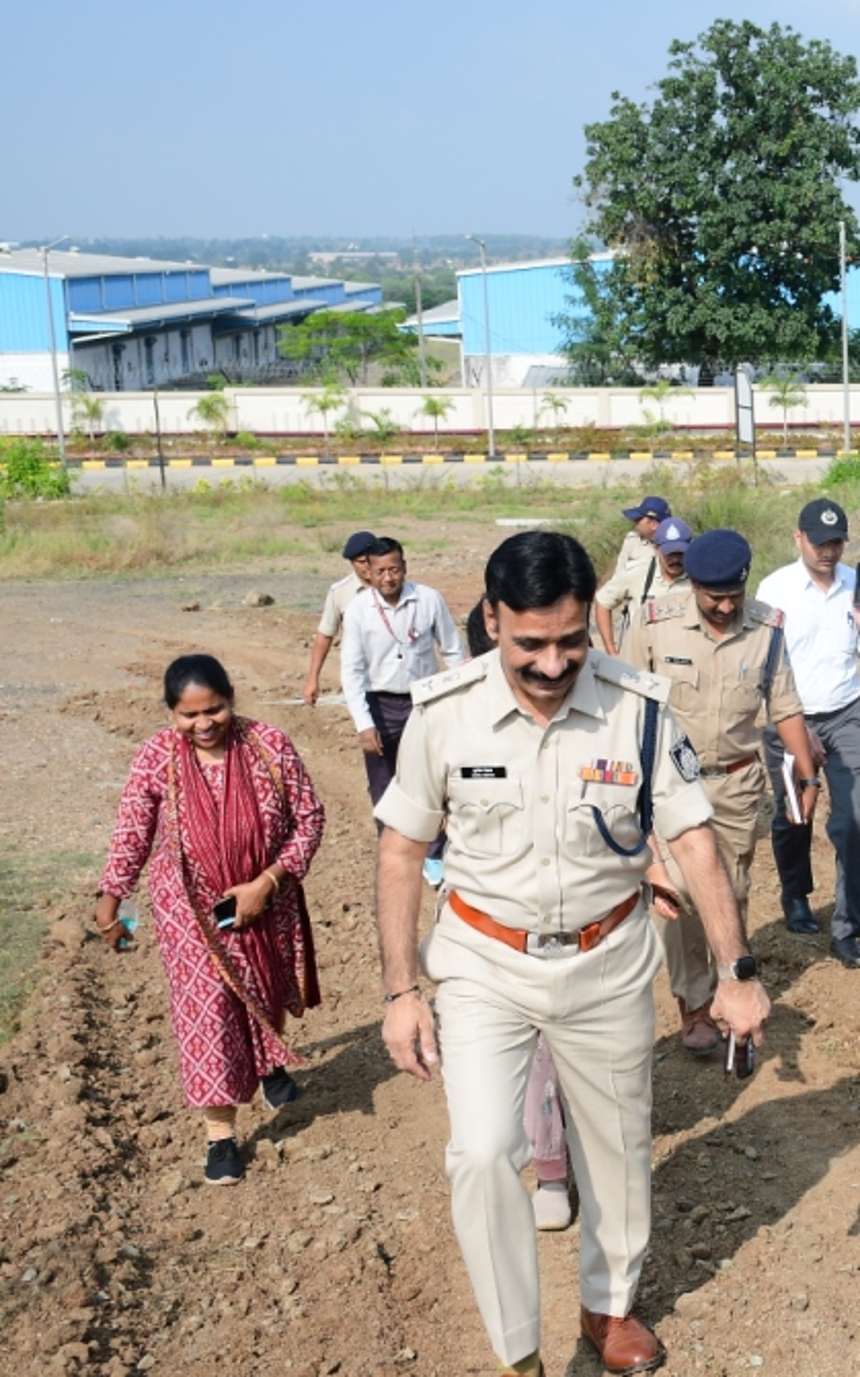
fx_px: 2101
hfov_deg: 21.9
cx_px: 938
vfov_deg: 36.3
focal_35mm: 56
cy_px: 678
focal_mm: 24
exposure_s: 1/400
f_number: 5.6
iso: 100
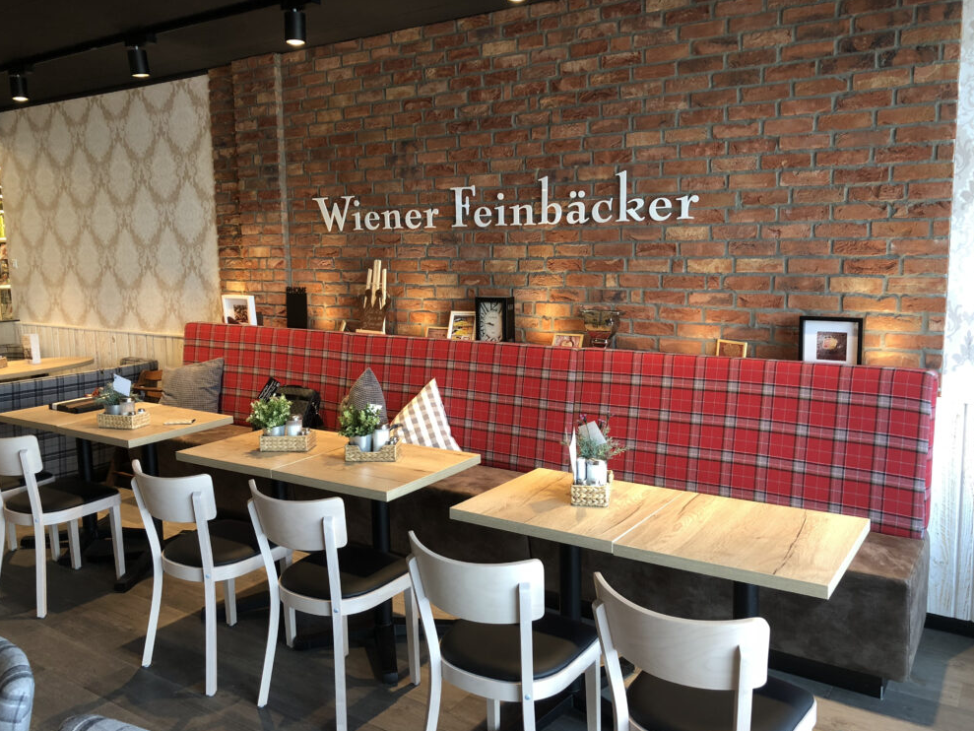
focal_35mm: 29
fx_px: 816
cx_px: 492
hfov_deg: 61.7
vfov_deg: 48.2
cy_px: 360
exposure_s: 1/33
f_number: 1.8
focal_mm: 4
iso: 32
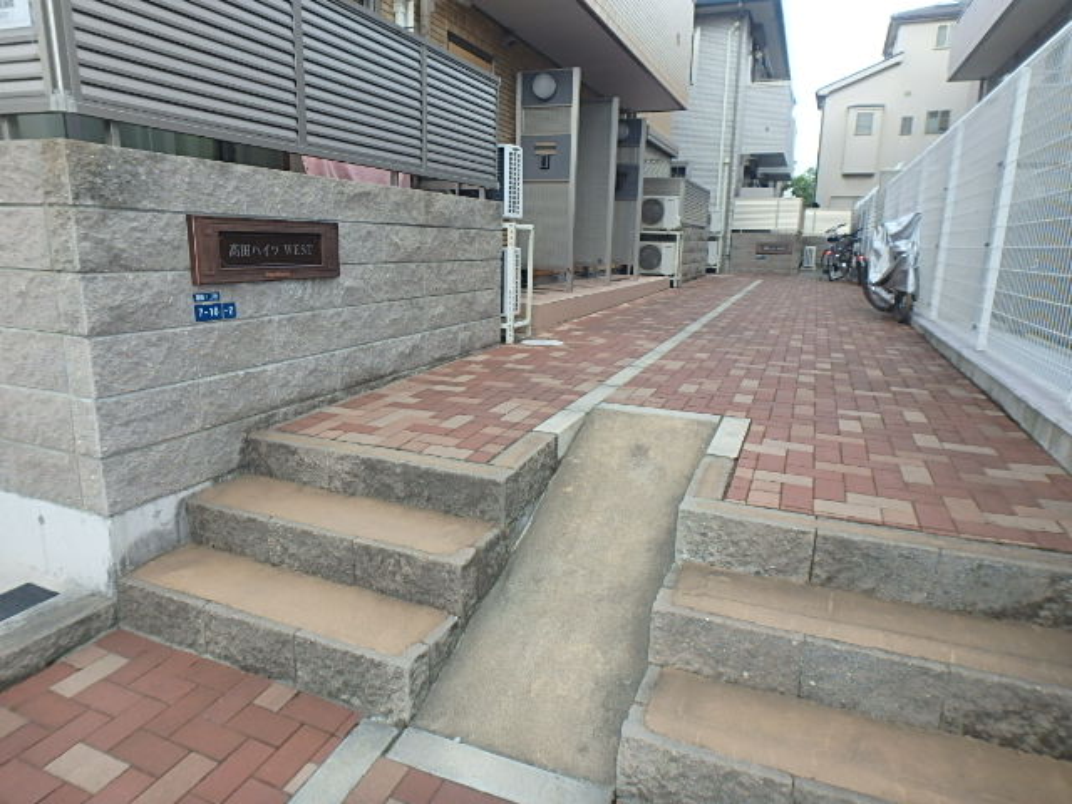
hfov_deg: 79.0
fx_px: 650
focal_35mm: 21
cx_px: 536
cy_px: 402
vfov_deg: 63.4
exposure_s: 1/200
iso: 125
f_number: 3.5
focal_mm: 3.7
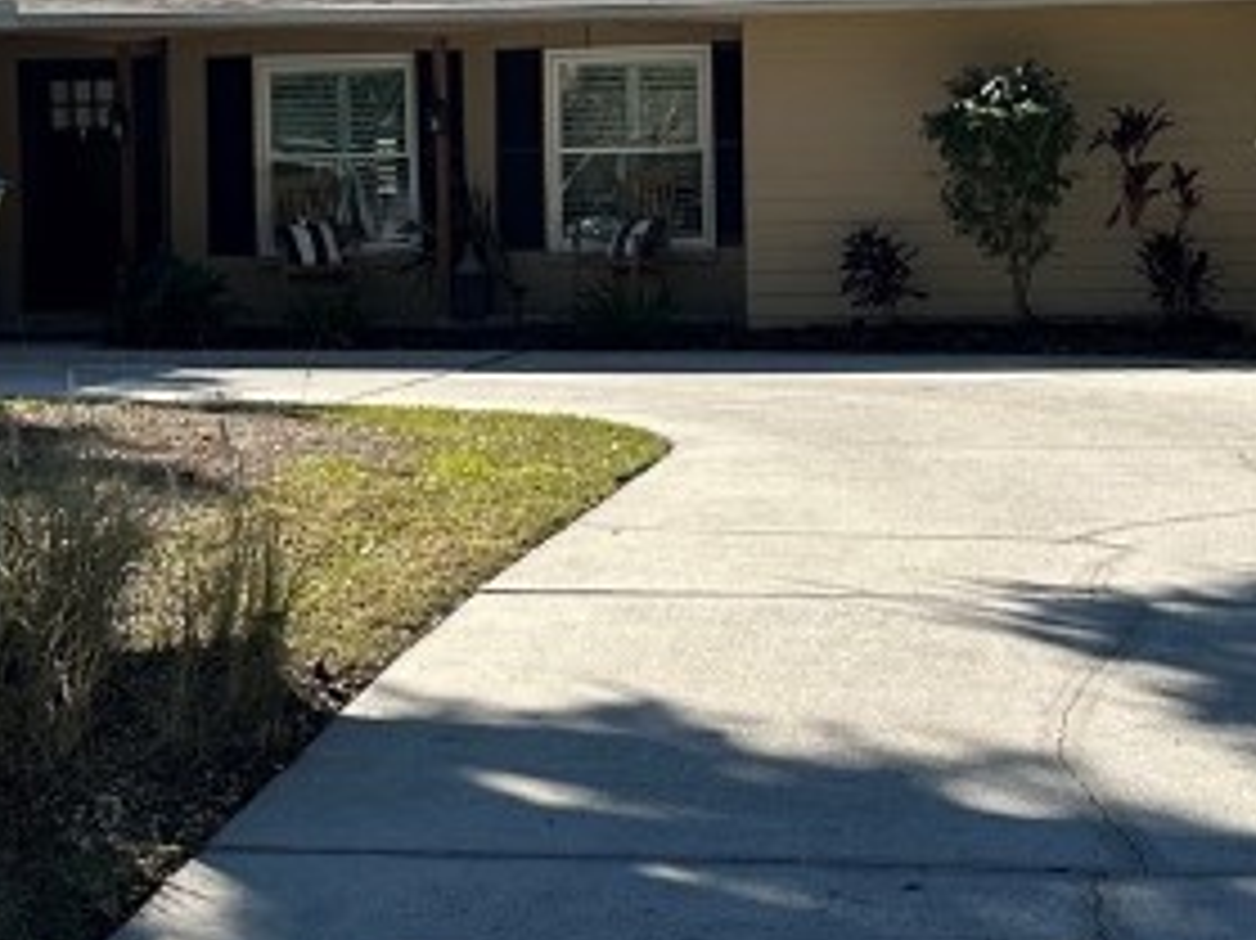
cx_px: 684
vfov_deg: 16.7
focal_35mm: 88
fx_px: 3192
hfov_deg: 22.3
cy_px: 279
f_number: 1.78
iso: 80
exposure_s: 1/2967
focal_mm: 6.86
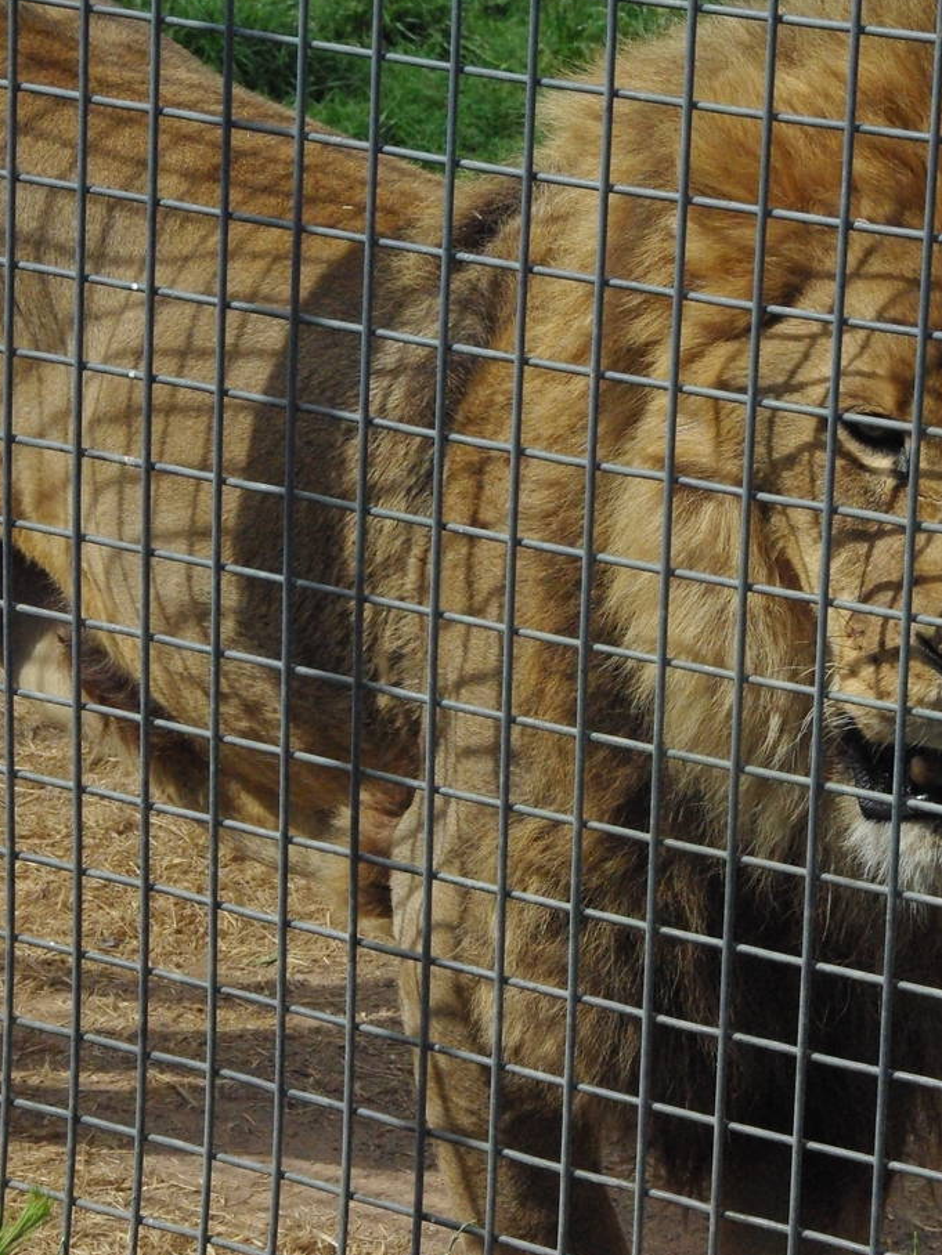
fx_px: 4862
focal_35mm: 134
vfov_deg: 14.7
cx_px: 898
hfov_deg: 11.0
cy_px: 567
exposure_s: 1/1500
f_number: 11
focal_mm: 53
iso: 1600
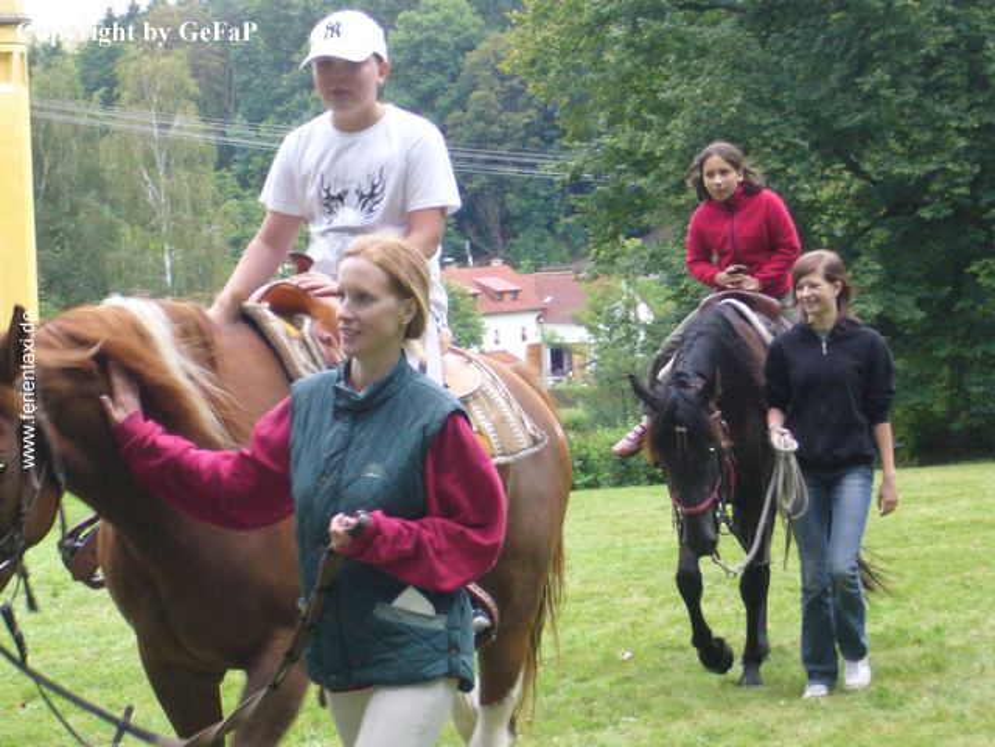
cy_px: 374
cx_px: 498
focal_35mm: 103
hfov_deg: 19.1
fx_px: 2961
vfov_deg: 14.4
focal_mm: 17
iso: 250
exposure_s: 1/60
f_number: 4.9
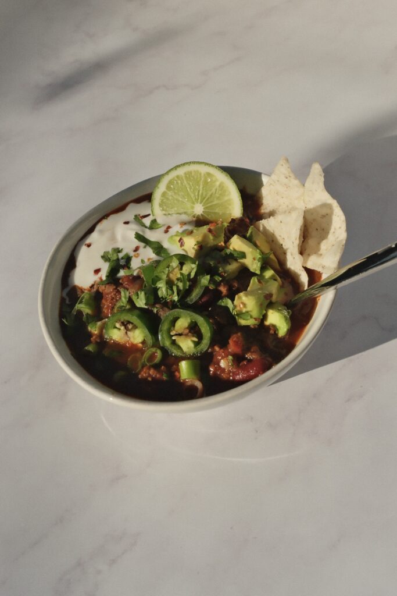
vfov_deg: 54.4
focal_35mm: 35
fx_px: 579
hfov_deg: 37.9
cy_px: 298
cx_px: 198
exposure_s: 1/1700
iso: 500
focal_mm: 23
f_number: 8
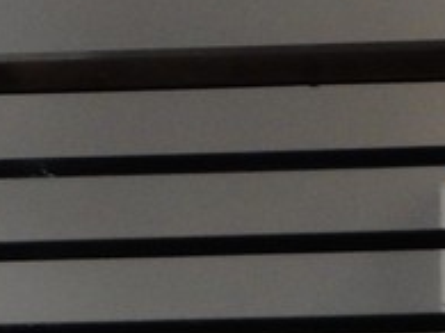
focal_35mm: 148
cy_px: -62
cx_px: -322
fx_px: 1901
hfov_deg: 12.4
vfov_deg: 9.9
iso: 400
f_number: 3.7
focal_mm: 4.5
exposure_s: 1/80
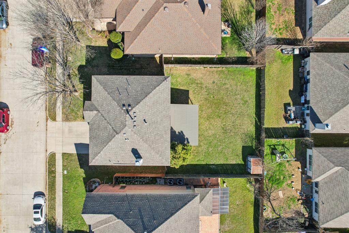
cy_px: 116
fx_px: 213
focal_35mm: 22
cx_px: 174
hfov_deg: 78.6
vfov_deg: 57.2
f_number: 2.8
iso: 100
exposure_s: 1/1250
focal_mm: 8.4
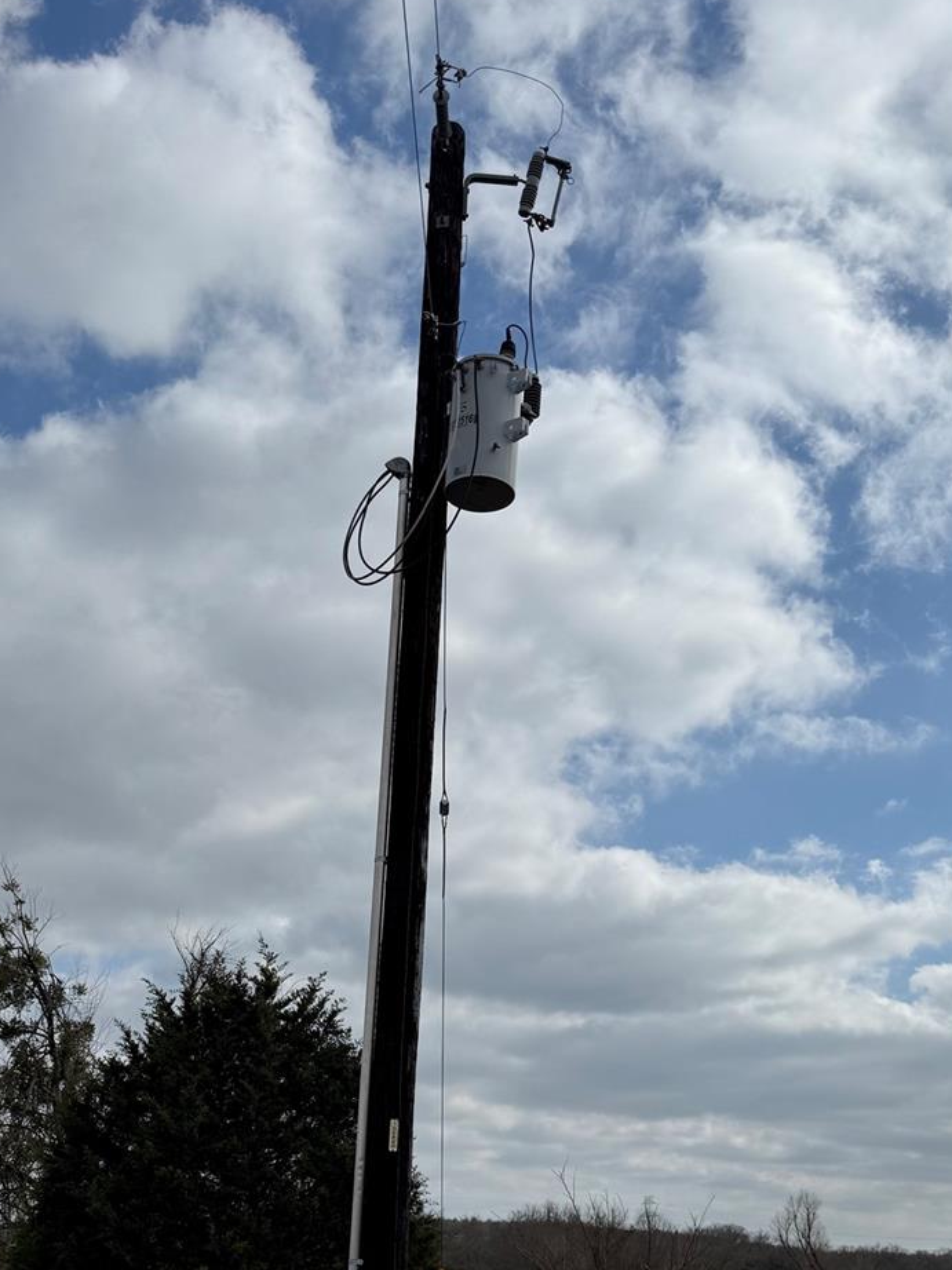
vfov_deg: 44.8
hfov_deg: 35.9
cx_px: 397
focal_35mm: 40
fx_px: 1467
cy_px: 995
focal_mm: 6.76
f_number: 1.78
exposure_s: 1/11905
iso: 80
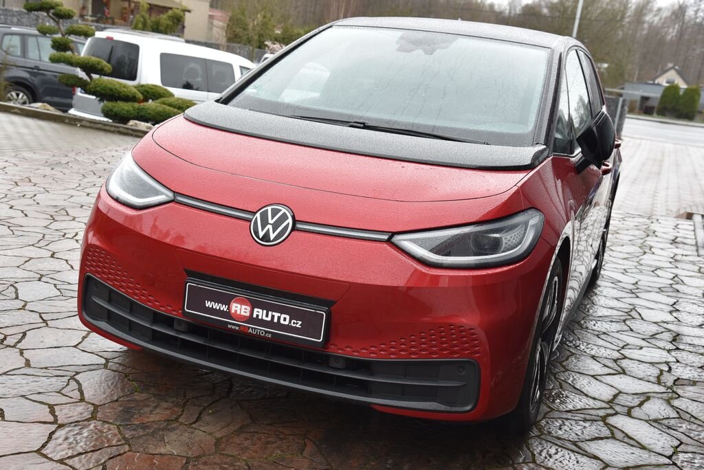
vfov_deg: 29.3
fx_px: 900
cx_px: 352
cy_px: 235
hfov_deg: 42.7
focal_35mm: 46
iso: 500
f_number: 5.6
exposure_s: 1/125
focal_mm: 46
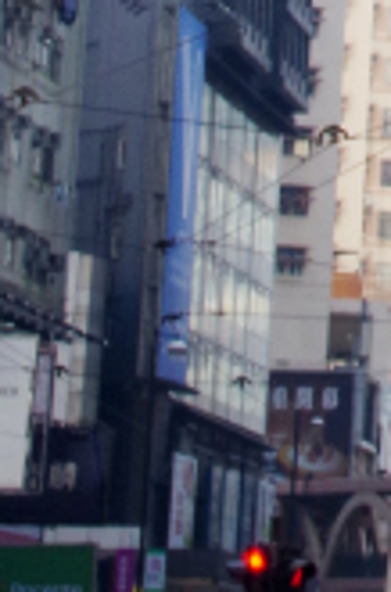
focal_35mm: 323
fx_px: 5295
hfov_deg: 4.1
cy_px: -1051
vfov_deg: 6.0
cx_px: 1151
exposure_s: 1/125
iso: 400
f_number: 13
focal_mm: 35
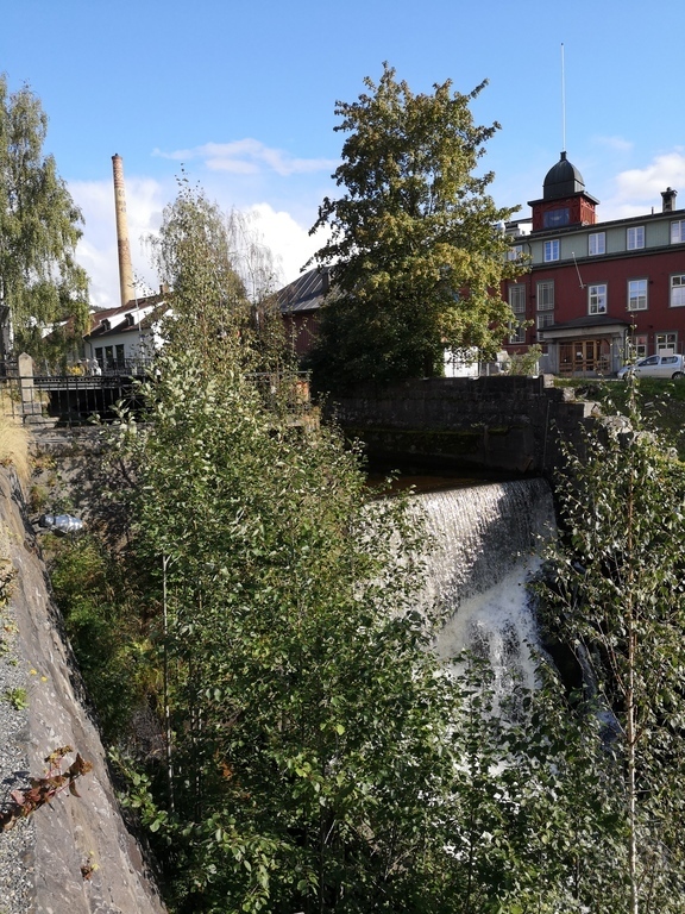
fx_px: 712
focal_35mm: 27
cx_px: 342
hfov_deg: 51.4
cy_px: 457
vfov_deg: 65.3
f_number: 1.8
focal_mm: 3.95
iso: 50
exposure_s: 1/1845
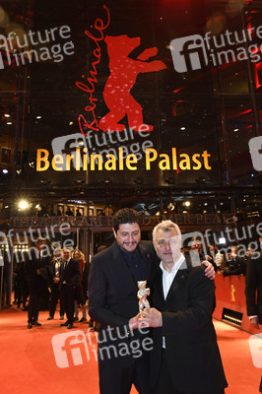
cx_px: 131
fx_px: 306
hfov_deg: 46.3
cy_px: 197
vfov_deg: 65.5
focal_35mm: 28
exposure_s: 1/125
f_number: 6.3
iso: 1600
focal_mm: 19
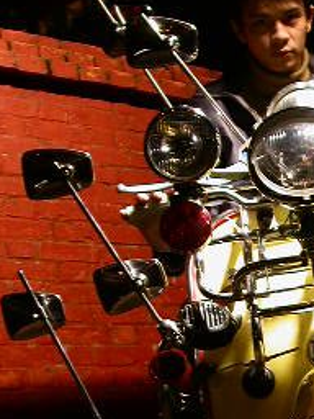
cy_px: 373
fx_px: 1149
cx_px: 353
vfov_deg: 20.3
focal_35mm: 95
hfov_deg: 15.1
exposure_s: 1/13.1
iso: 100
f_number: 2.6
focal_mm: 7.85
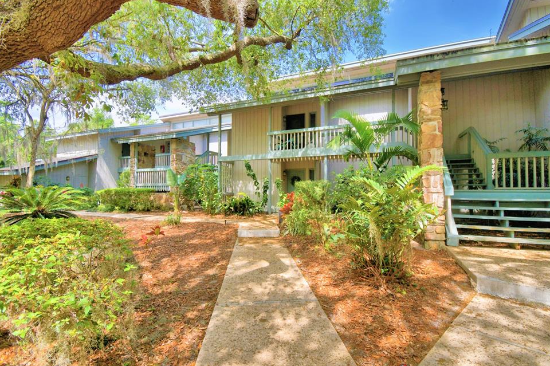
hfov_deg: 96.8
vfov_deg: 73.7
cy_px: 185
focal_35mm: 16
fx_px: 244
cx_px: 280
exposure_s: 1/500
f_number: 4.5
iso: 180
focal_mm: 10
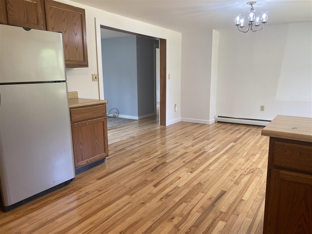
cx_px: 156
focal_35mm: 26
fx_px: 234
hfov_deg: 67.3
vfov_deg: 53.1
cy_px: 117
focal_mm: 4.25
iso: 64
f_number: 1.8
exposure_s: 1/60
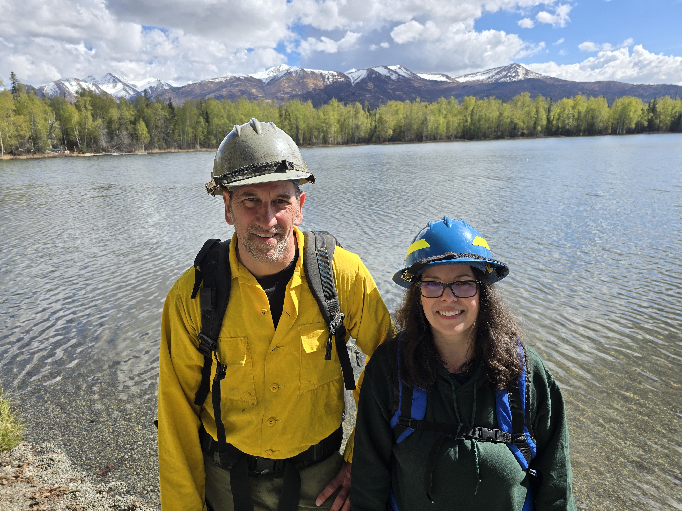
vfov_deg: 58.9
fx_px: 453
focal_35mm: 23
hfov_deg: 73.9
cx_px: 341
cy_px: 256
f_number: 1.7
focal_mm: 6.3
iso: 12
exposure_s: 1/746
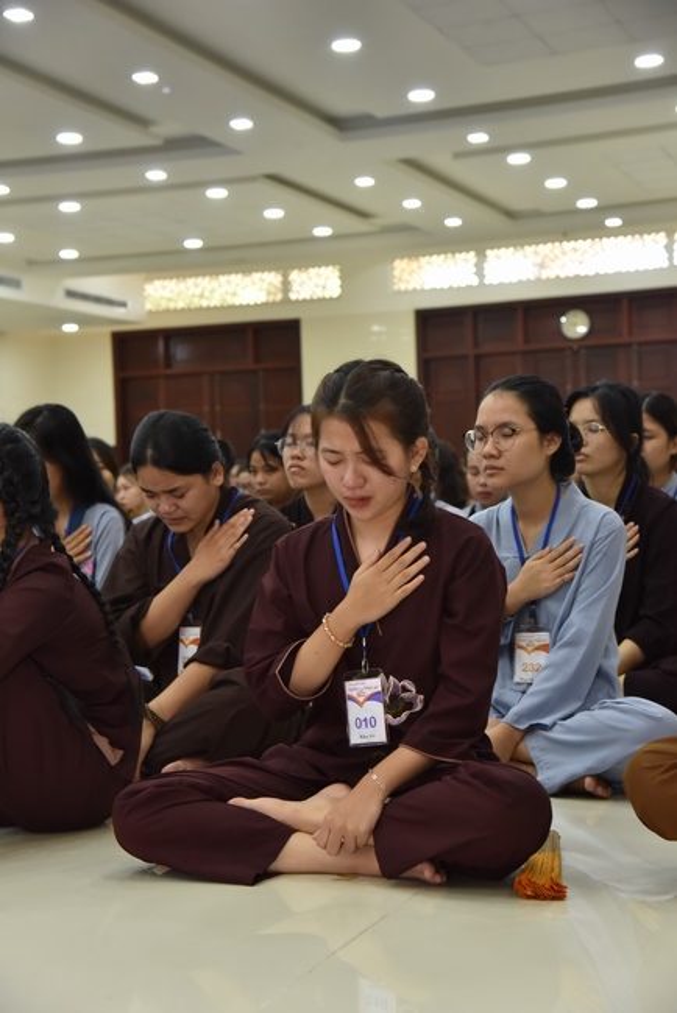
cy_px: 506
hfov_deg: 21.9
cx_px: 338
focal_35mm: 62
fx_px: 1747
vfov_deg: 32.4
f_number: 5.6
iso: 2500
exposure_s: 1/100
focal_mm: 62
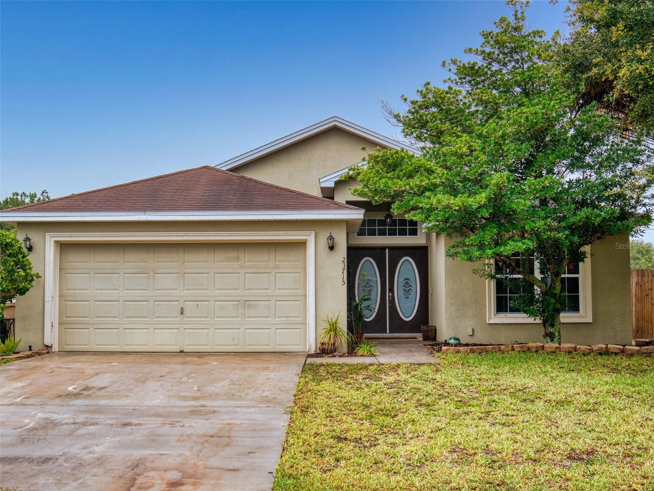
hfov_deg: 44.8
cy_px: 246
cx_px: 327
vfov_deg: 34.4
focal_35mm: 42
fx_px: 794
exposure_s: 1/320
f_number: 8
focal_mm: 21
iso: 200
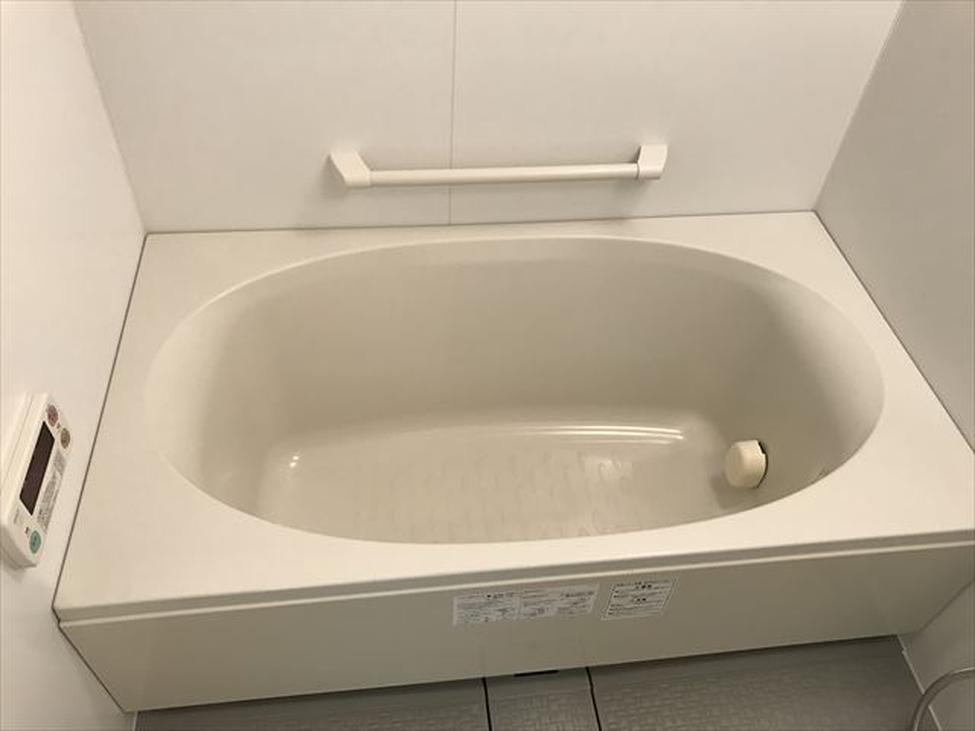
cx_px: 488
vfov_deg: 49.7
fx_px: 789
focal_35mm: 28
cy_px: 366
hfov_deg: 63.4
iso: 32
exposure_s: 1/33
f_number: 1.8
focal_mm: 3.99
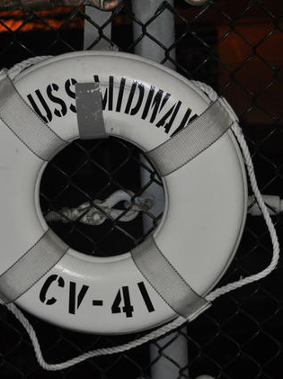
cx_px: 120
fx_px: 1245
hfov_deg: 13.0
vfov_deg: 17.3
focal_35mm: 114
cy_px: 189
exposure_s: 1/60
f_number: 4.8
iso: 800
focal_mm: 52
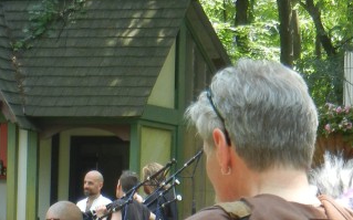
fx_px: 2913
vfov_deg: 4.2
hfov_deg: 6.9
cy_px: 557
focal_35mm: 303
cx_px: 299
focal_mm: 16
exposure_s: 1/85.3
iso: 160
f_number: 4.4
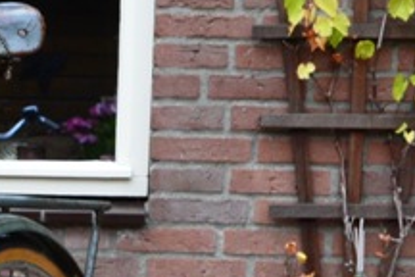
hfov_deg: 11.4
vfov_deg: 7.9
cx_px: -271
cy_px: 409
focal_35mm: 171
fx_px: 1971
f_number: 9
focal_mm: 24
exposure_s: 1/125
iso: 400
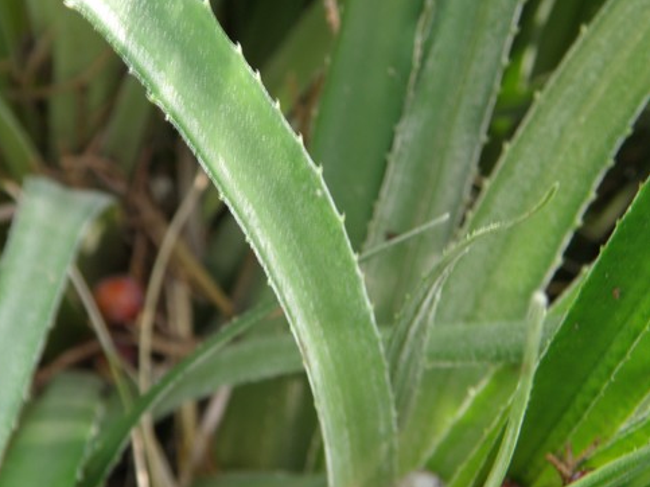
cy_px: 250
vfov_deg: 7.3
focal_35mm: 204
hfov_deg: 9.7
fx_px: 3830
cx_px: 316
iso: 125
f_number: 4.4
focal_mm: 35.01
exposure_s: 1/10
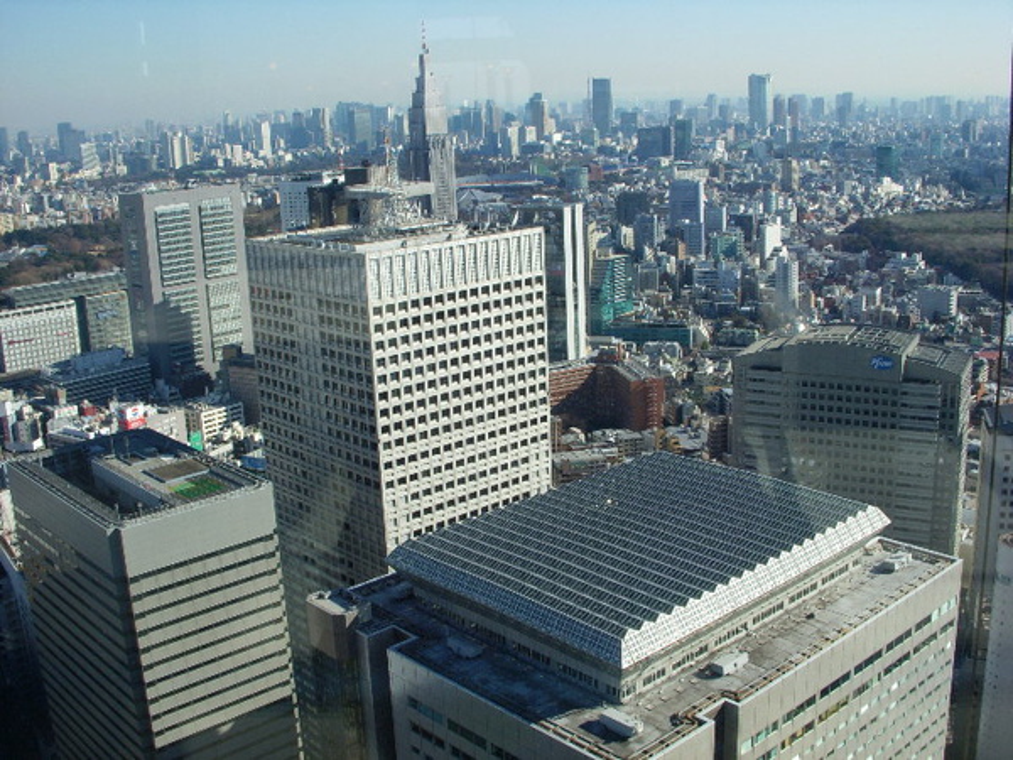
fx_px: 1112
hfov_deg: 49.0
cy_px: 380
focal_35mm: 38
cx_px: 506
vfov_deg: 37.7
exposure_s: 1/200
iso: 100
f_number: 6.6
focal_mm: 6.3
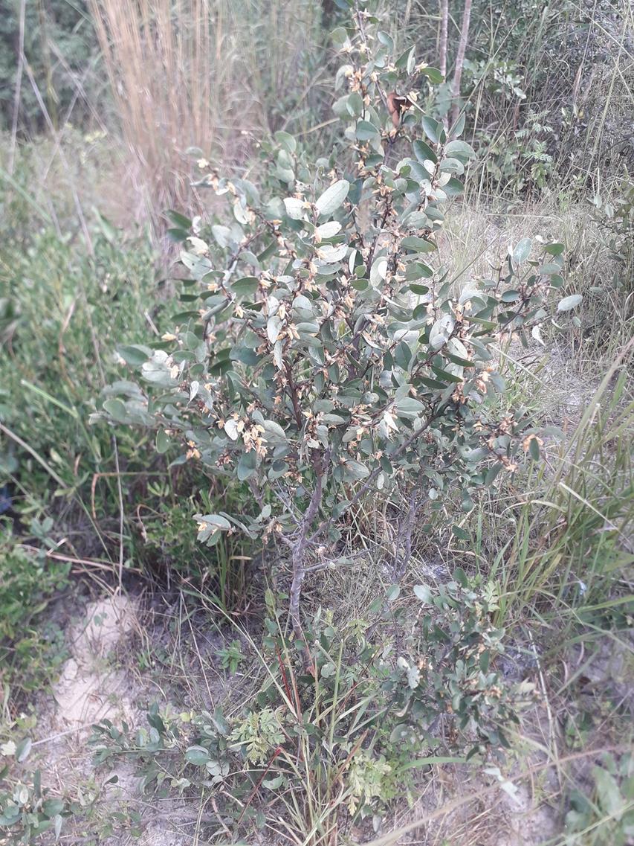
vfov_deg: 65.3
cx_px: 317
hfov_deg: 51.4
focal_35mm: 27
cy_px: 423
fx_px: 659
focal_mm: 3.6
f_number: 1.9
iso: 40
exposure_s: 1/147
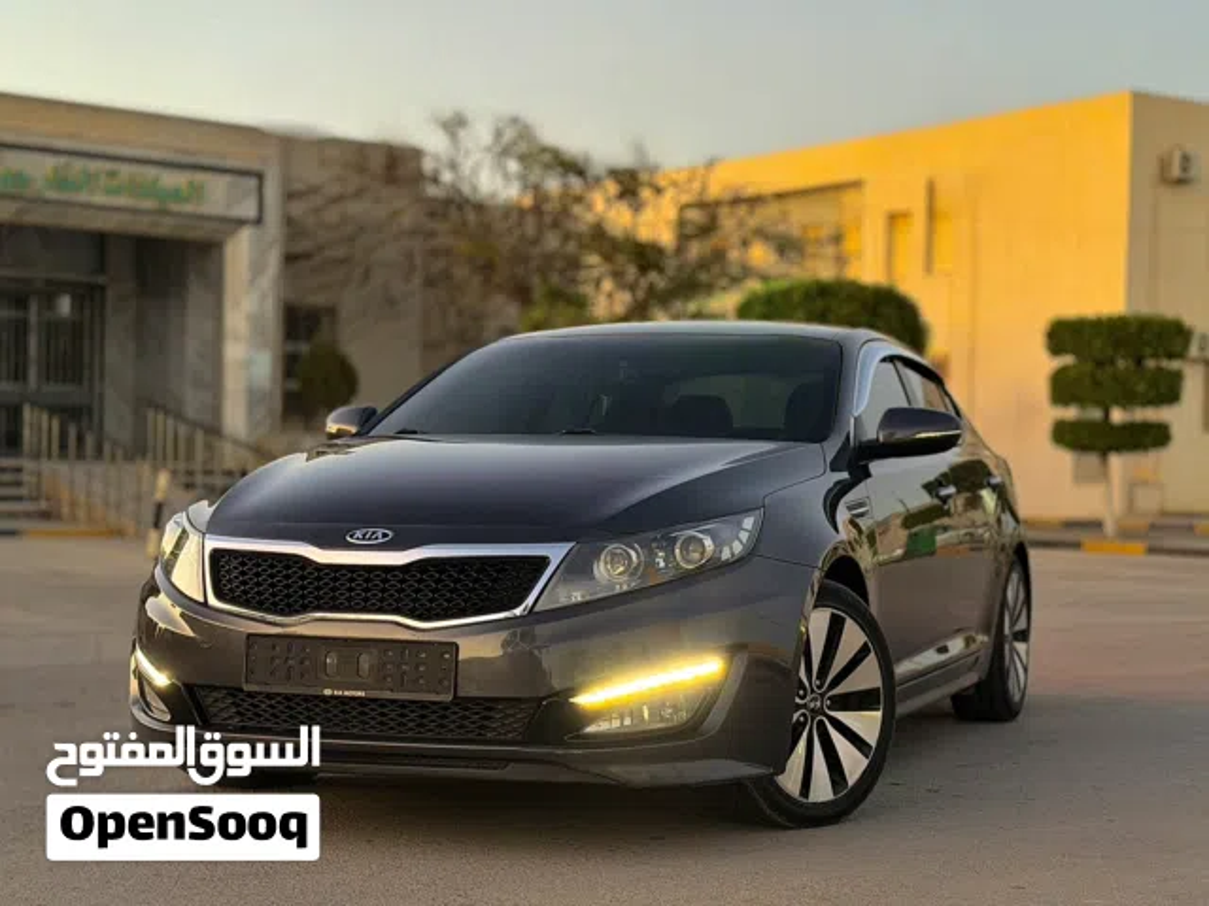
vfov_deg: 30.3
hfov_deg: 39.7
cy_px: 453
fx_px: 1676
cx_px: 604
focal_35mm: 48
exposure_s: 1/40
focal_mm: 6.76
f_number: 1.78
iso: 500
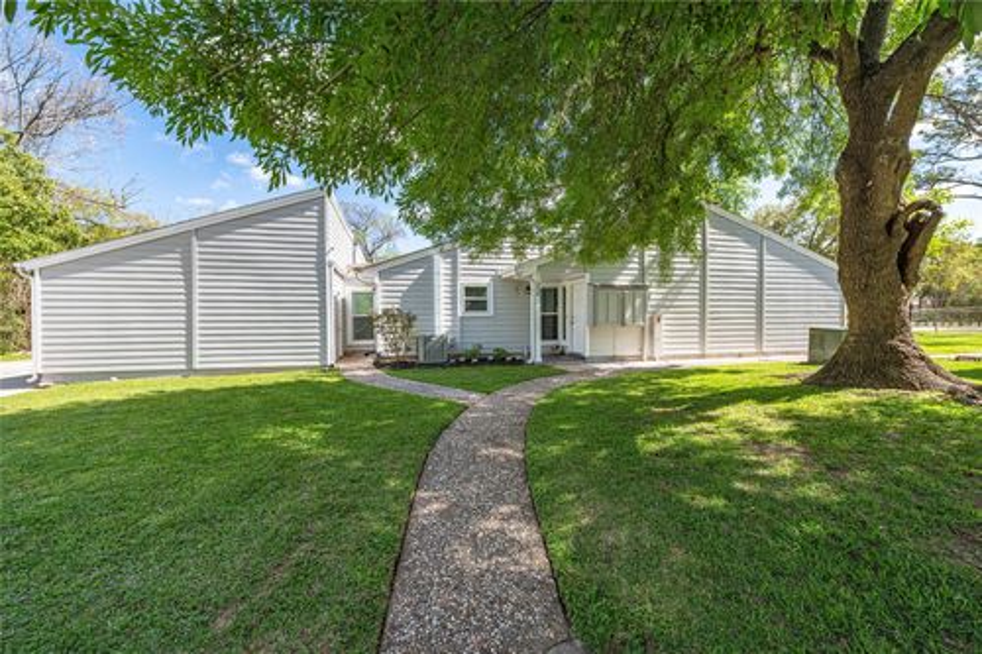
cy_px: 327
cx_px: 491
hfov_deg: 100.4
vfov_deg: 77.3
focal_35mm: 15
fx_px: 409
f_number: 11
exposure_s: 1/80
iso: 100
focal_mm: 15
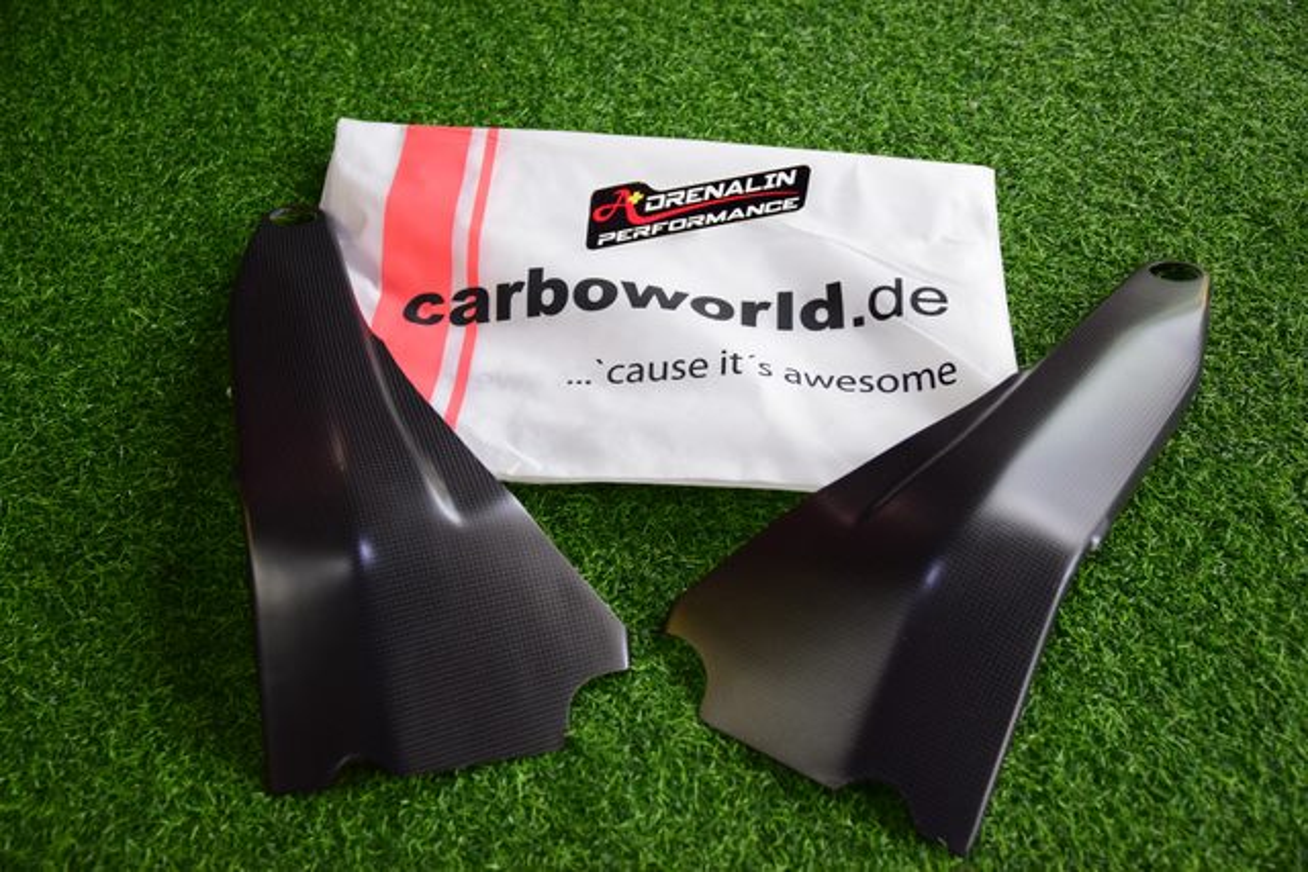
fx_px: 1526
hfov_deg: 46.4
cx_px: 654
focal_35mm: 42
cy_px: 436
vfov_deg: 31.9
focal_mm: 28
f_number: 3.5
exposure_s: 1/125
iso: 2000
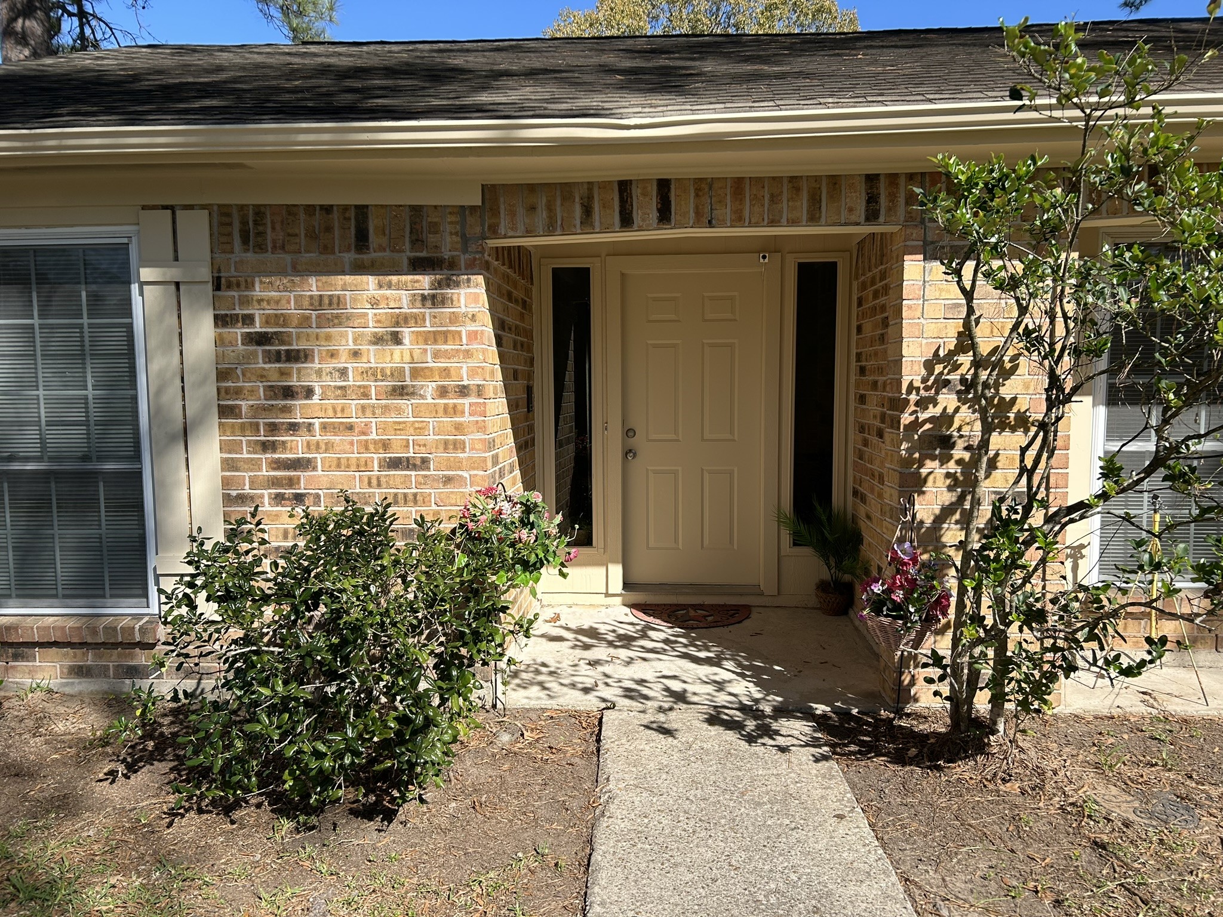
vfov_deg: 53.1
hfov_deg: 67.3
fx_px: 919
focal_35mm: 26
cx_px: 612
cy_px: 458
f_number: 1.5
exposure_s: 1/2841
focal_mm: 5.7
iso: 50
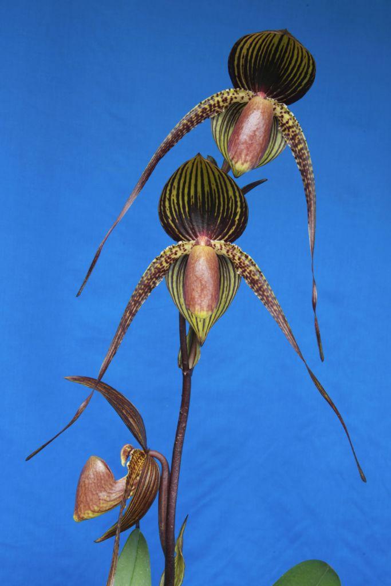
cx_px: 196
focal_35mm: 50
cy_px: 293
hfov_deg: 27.0
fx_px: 814
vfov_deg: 39.6
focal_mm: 50
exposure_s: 1/10
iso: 200
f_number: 16
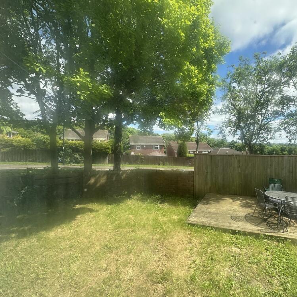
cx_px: 191
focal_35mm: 17
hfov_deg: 81.9
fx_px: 165
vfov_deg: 84.0
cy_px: 147
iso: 40
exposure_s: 1/855
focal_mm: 2.22
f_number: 2.2
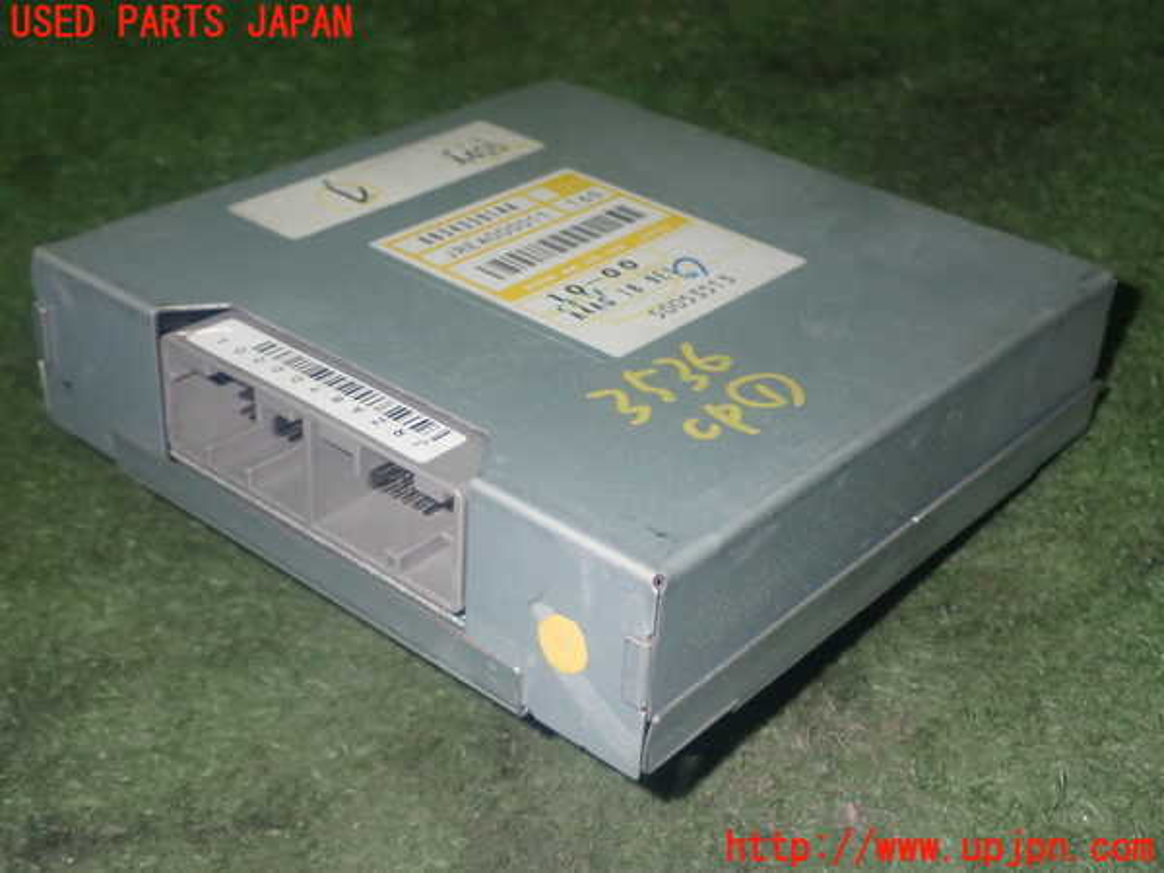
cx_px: 582
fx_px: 1681
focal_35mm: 50
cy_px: 436
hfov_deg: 38.2
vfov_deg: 29.1
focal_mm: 9.01
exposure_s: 1/50
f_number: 9
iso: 800
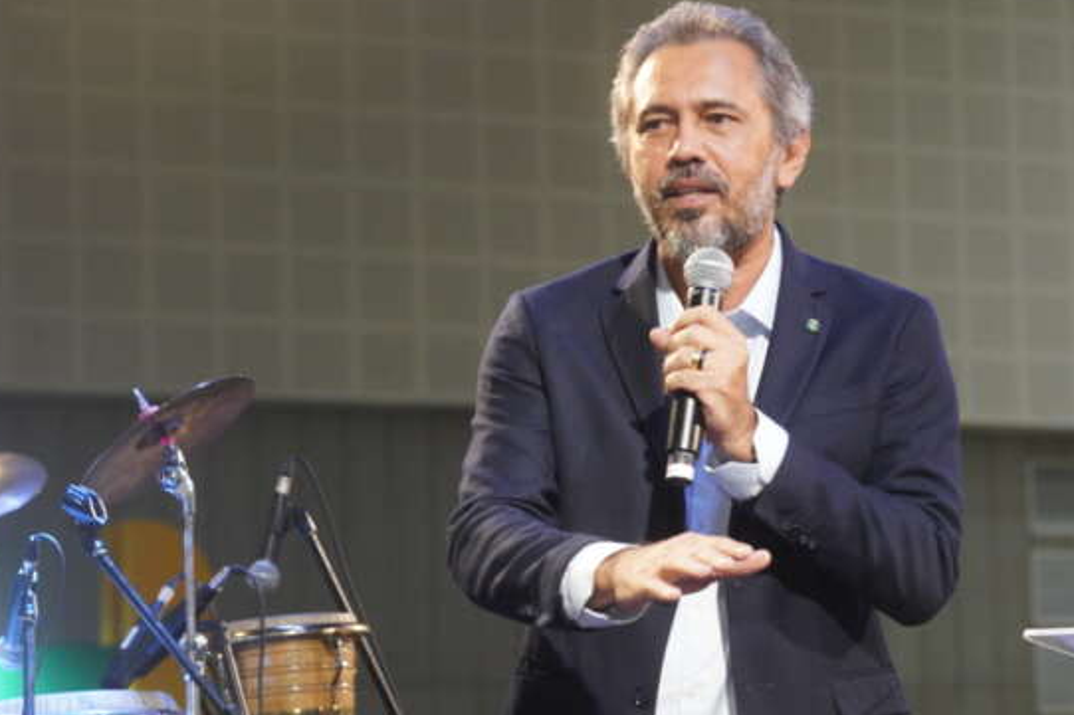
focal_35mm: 133
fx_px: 3966
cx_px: 533
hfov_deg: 15.4
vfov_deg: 10.3
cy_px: 352
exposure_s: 1/160
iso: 8000
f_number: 6.3
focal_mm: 120
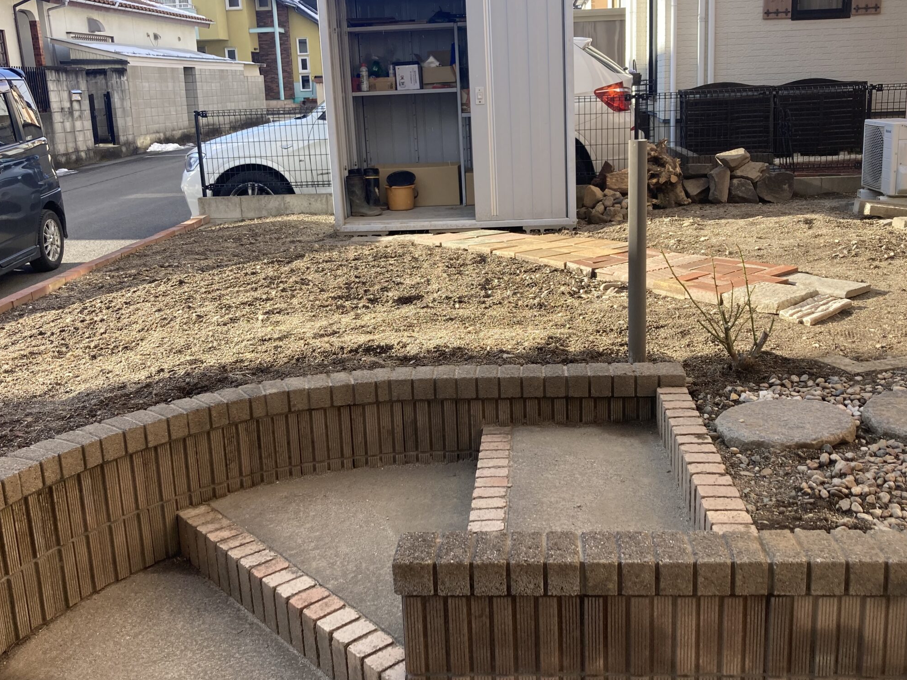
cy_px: 326
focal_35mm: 36
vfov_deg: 39.6
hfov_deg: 51.3
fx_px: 943
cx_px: 478
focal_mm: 3.99
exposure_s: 1/461
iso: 20
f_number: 1.8
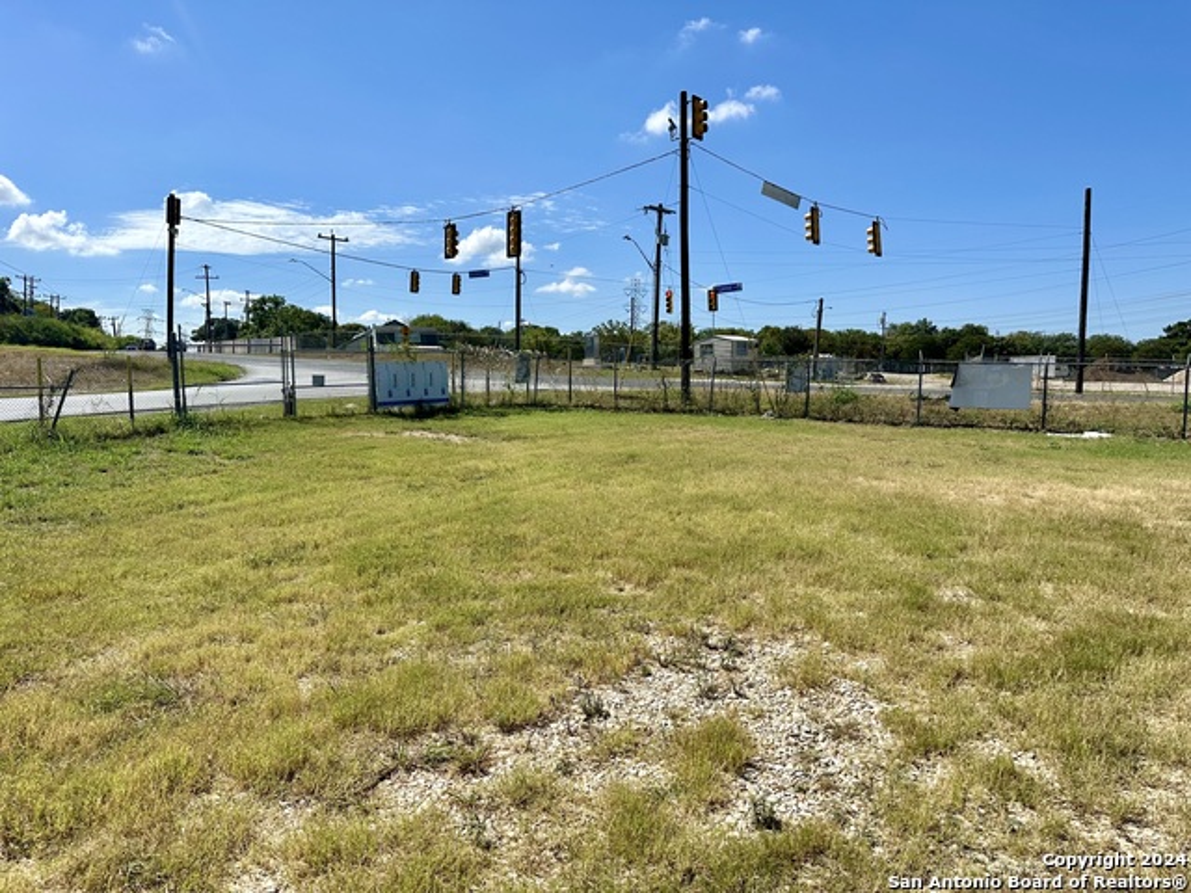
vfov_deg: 56.8
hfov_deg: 71.6
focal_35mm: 24
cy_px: 446
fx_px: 826
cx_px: 596
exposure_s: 1/6623
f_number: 1.78
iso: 80
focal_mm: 6.86
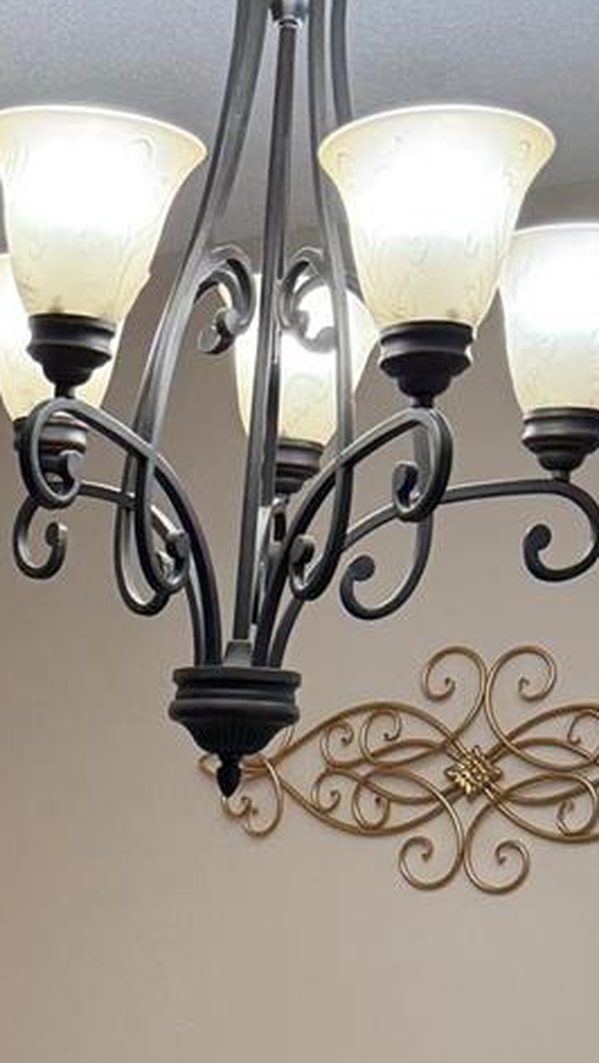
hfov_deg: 13.9
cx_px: -59
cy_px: 1466
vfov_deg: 21.9
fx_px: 2397
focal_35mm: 85
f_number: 1.78
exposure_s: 1/60
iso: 125
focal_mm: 6.76
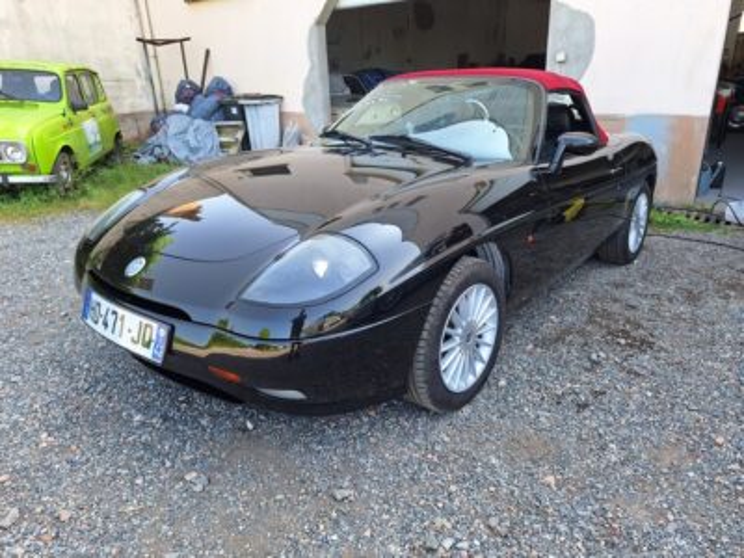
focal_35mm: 23
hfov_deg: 73.9
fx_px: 494
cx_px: 372
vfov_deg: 58.9
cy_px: 279
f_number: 1.8
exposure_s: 1/232
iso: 40
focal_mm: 5.54
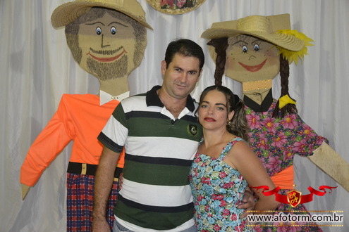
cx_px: 174
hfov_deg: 49.6
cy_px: 116
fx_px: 378
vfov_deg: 34.2
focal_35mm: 39
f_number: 3.8
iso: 3200
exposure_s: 1/60
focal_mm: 26
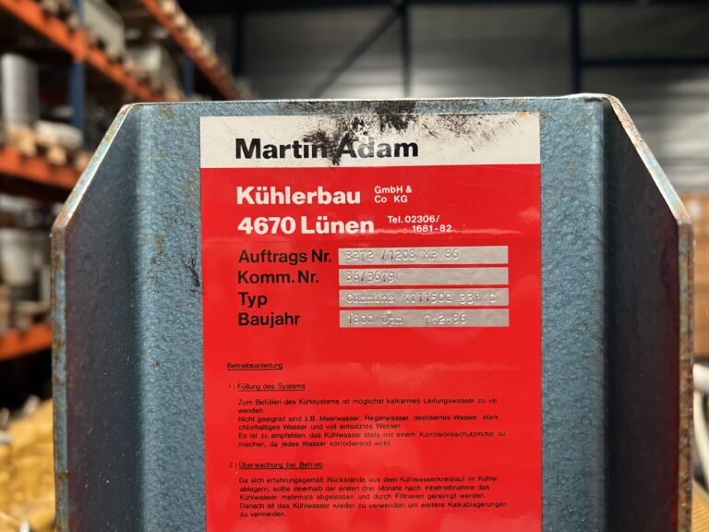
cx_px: 354
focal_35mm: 26
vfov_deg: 53.1
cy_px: 266
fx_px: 533
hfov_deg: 67.3
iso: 125
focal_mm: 5.7
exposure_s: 1/61
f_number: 1.5
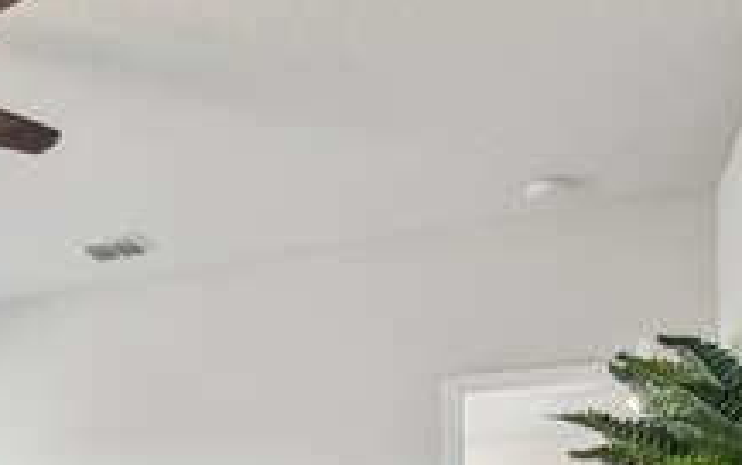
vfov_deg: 22.9
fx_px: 1032
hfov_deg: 33.7
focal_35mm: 51
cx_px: -99
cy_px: 583
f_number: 8
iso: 1250
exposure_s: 1/15
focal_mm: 17
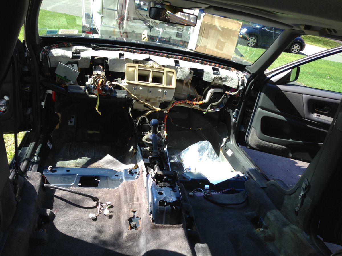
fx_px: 326
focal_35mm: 33
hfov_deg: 55.4
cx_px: 171
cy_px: 128
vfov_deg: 42.9
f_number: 2.4
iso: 50
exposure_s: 1/278
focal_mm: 4.13
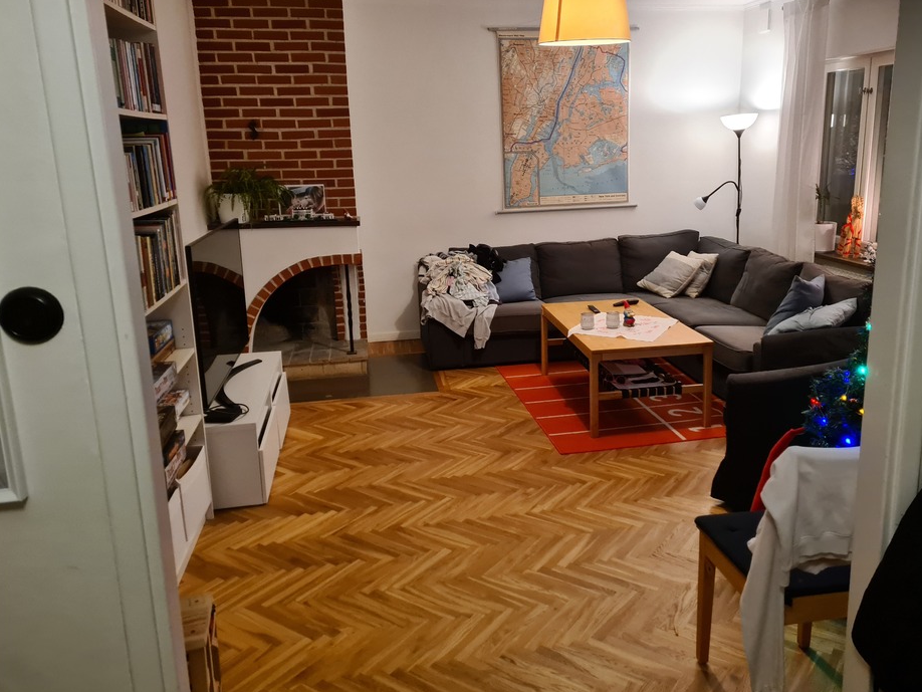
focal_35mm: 29
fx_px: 773
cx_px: 510
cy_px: 309
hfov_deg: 61.5
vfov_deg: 48.2
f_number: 1.8
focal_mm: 5.4
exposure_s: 1/50
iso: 800
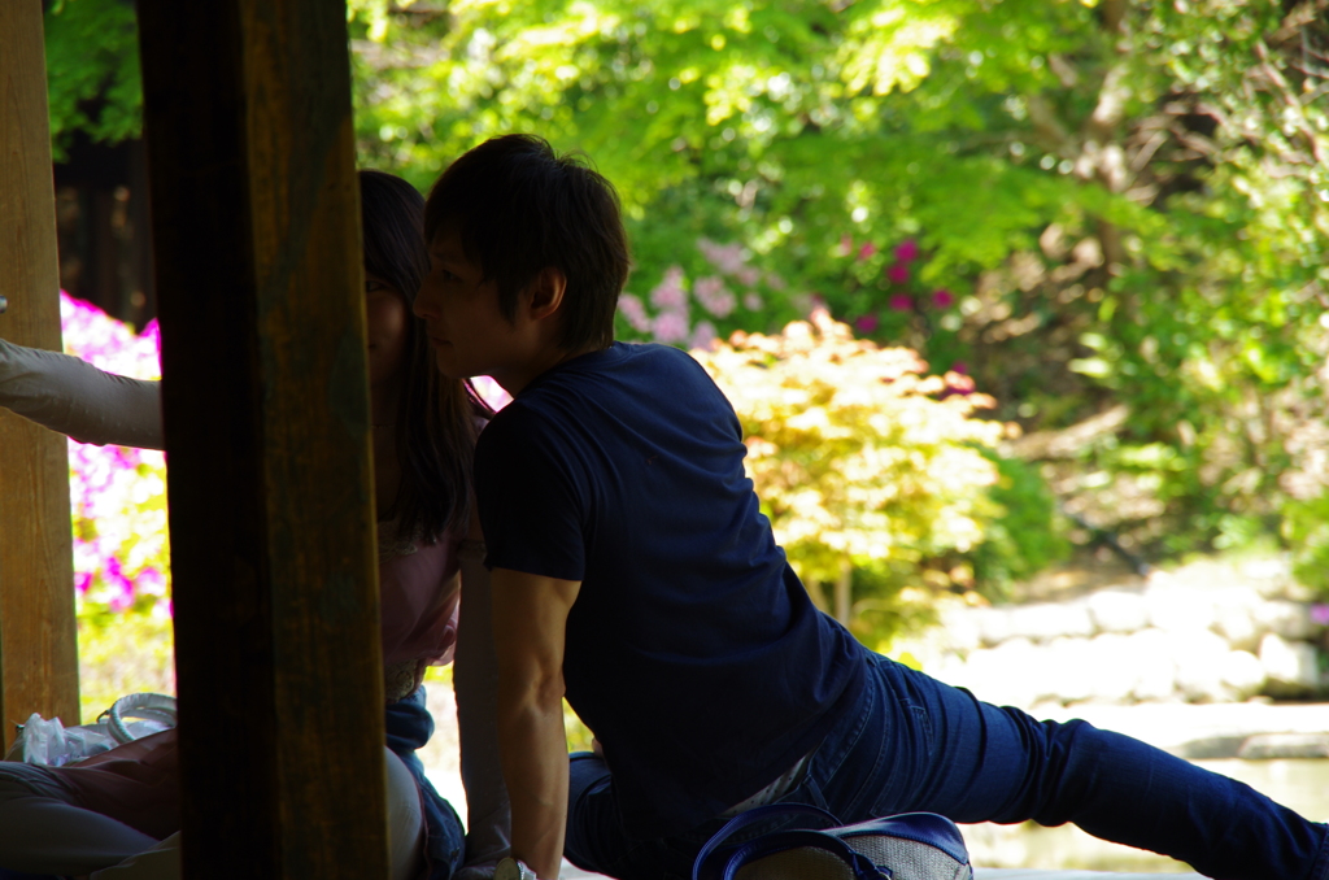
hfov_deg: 10.2
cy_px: 440
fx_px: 7441
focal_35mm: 202
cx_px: 664
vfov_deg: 6.8
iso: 200
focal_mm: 135
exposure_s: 1/60
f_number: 6.3
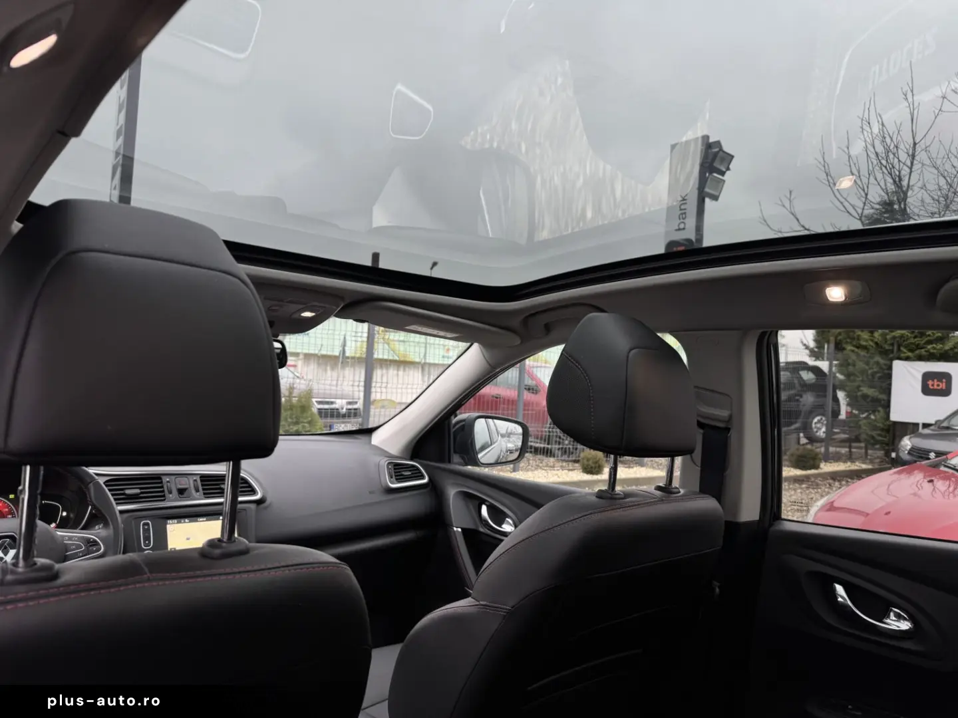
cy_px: 359
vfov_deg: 56.8
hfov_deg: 71.6
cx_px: 479
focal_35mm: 24
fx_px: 664
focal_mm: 6.76
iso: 100
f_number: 1.78
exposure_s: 1/99
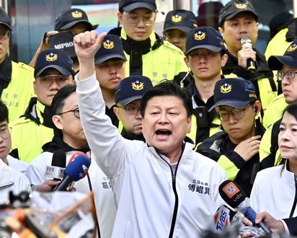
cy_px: 127
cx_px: 171
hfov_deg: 12.3
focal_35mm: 157
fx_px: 1381
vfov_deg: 9.8
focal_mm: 115
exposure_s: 1/125
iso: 4000
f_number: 6.3
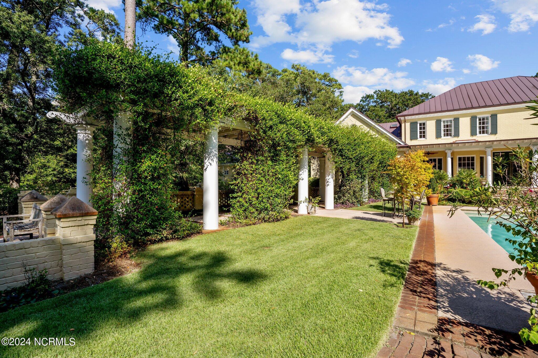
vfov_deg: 70.4
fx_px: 254
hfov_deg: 93.3
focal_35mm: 17
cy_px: 179
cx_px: 269
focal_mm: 17
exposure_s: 1/500
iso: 125
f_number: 6.3
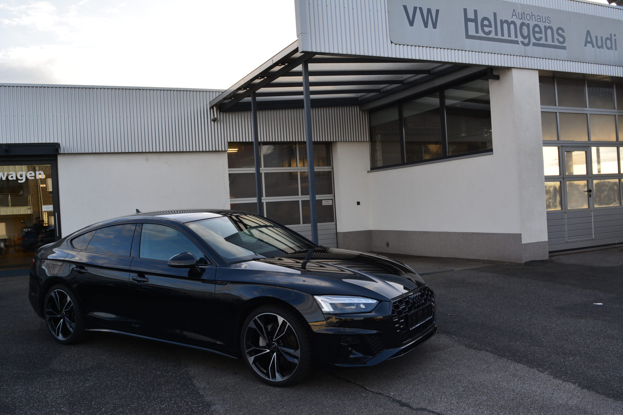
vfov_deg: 40.0
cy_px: 208
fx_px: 571
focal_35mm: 33
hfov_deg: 57.2
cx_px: 312
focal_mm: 22
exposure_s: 1/80
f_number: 10
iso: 200
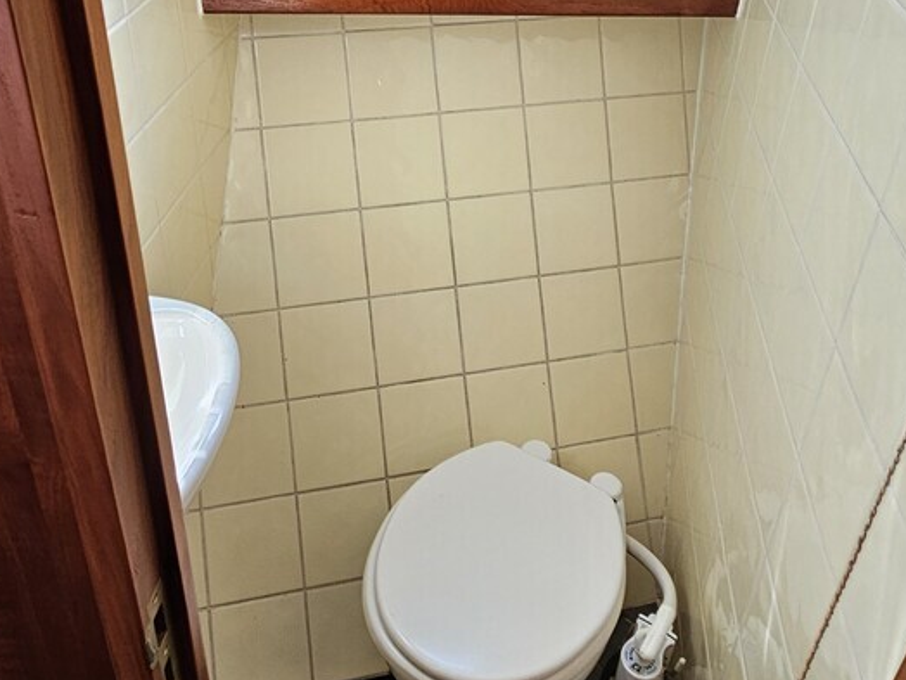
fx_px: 811
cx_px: 446
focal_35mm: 31
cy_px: 168
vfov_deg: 43.9
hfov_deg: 58.3
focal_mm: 2.2
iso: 80
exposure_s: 1/50
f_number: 2.2
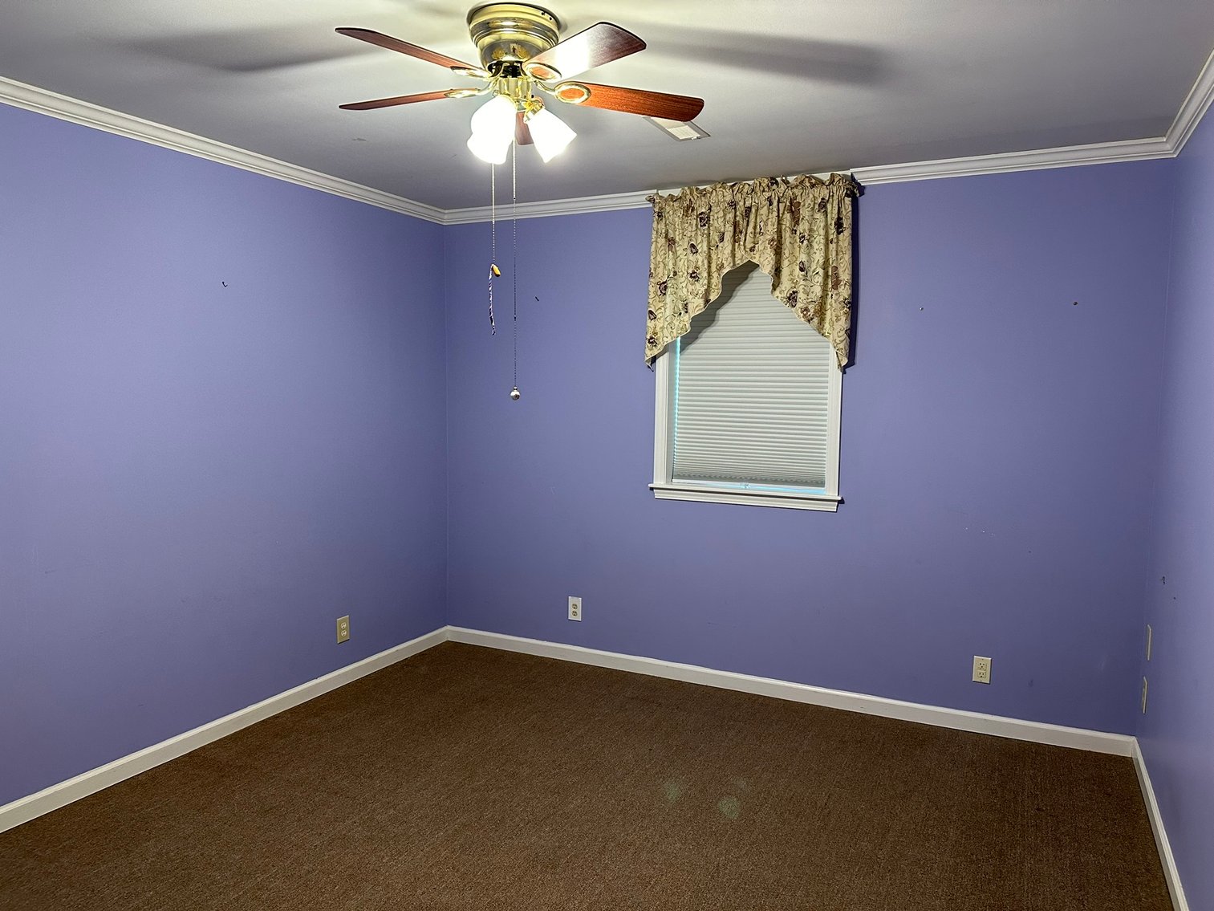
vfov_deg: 56.8
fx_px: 842
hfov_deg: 71.6
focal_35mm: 24
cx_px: 607
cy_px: 456
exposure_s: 1/60
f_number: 1.78
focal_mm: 6.86
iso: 320
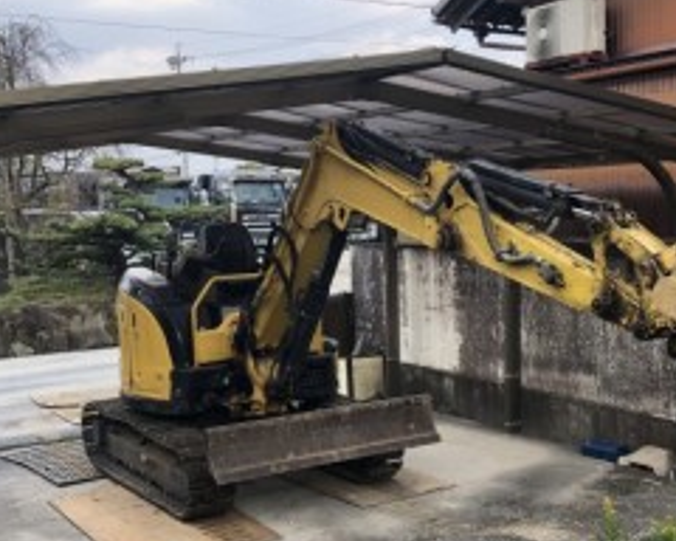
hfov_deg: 37.9
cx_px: 411
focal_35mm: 49
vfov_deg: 30.8
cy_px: 325
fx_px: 980
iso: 20
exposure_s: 1/178
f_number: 1.8
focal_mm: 3.99
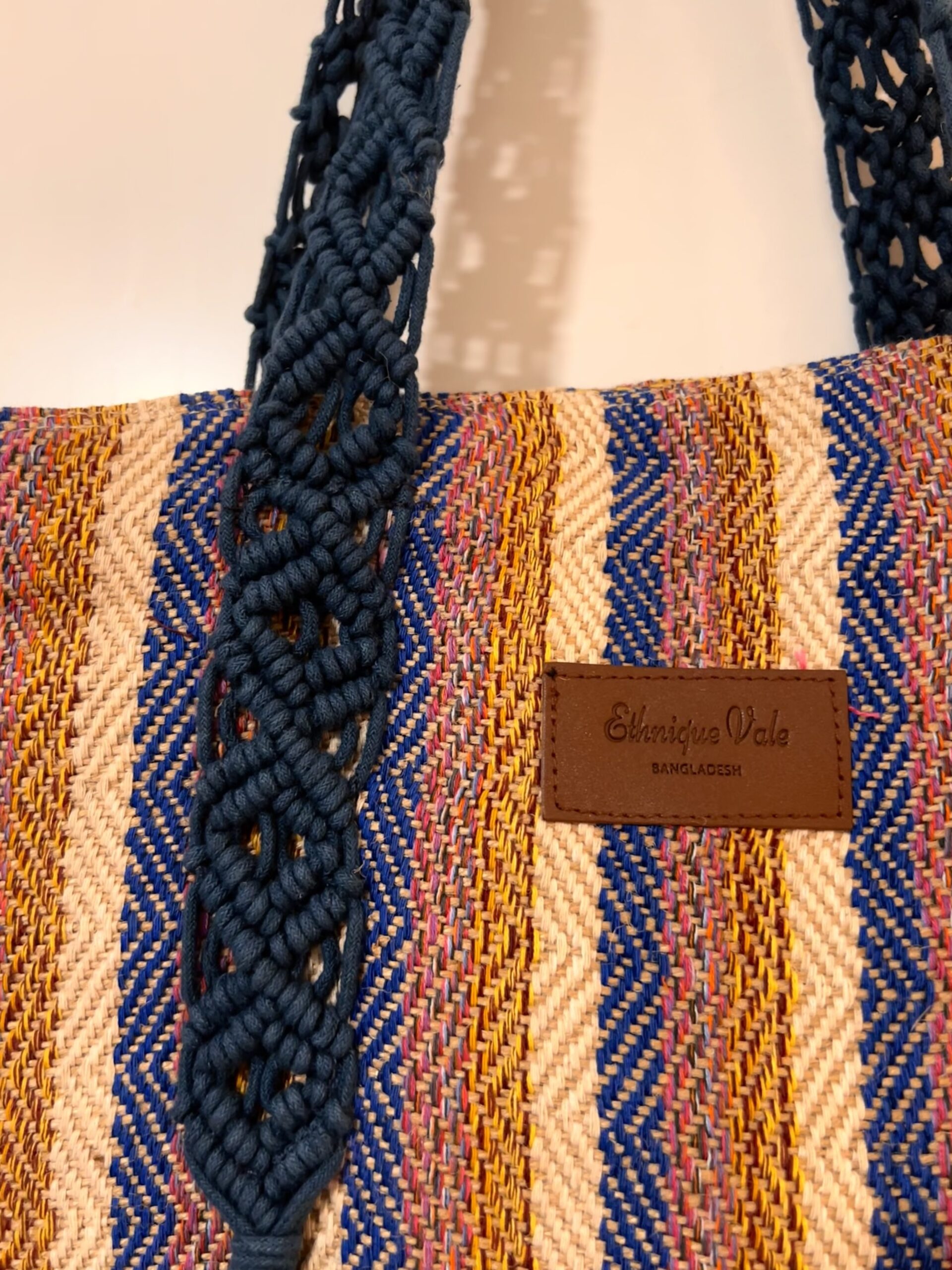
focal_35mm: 26
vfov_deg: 67.3
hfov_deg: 53.1
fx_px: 953
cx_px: 476
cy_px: 635
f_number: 1.5
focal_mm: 5.7
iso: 250
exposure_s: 1/50
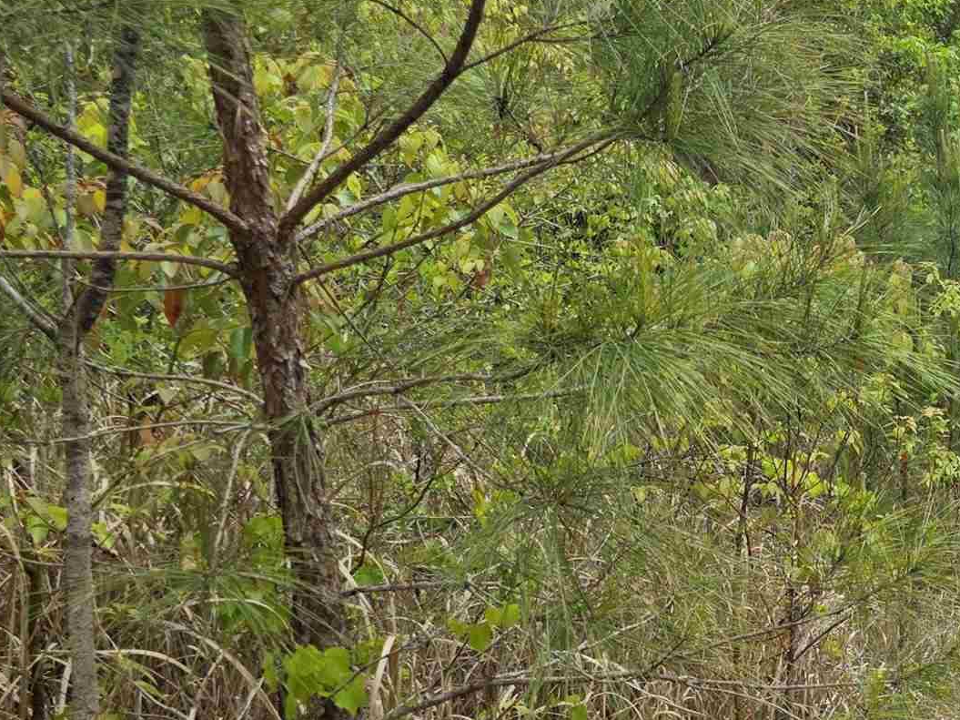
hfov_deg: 24.2
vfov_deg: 21.9
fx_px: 1858
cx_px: 1344
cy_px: 387
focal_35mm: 67
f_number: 1.7
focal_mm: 6.3
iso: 80
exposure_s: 1/4237
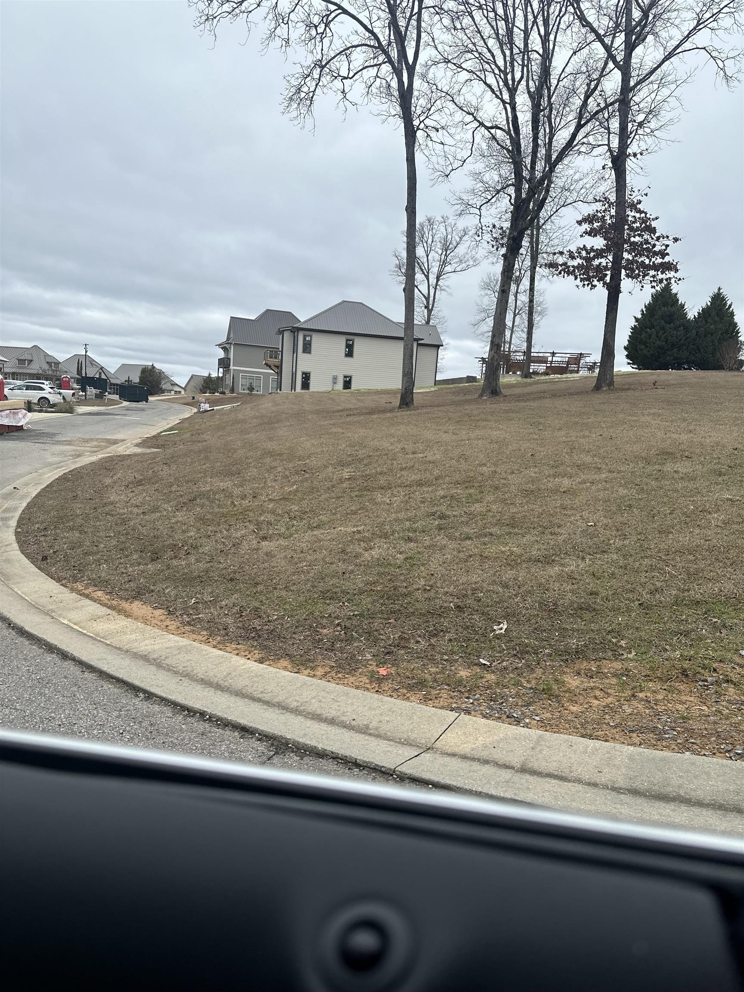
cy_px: 496
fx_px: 688
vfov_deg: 71.6
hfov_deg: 56.8
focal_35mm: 24
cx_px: 372
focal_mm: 6.86
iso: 80
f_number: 1.78
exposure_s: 1/1721
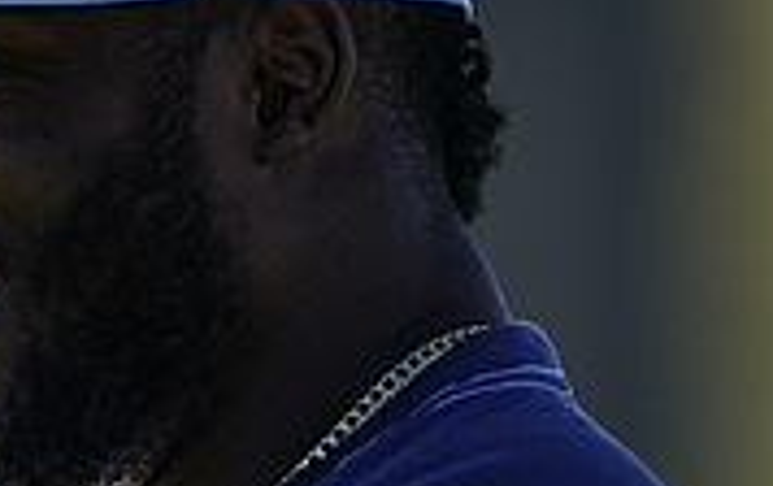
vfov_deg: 0.4
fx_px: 72312
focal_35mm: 3426
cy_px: 286
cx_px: -100
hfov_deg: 0.6
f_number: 5.6
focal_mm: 800
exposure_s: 1/640
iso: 250
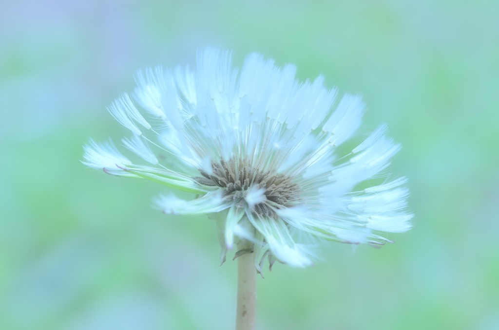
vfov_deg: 8.7
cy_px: 165
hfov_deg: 13.1
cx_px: 250
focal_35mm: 158
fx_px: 2178
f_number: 8
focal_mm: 105
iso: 200
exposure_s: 1/60
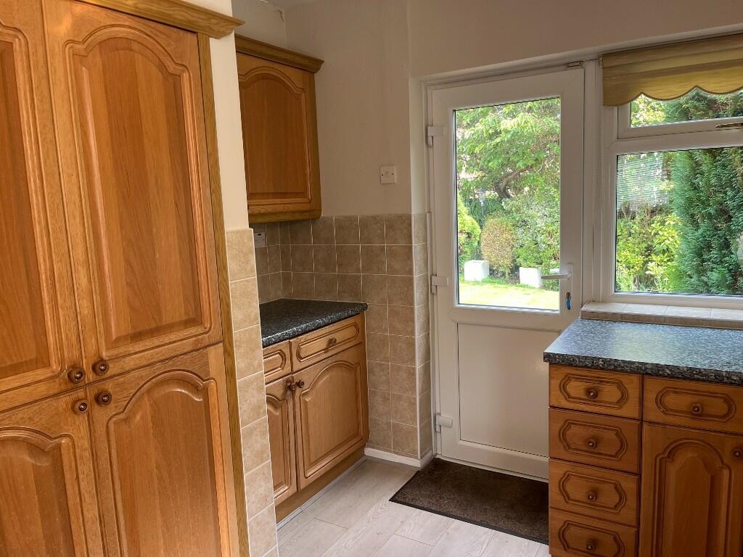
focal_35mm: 26
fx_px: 558
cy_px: 278
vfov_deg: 53.1
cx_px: 372
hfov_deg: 67.3
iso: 80
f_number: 1.6
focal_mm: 5.1
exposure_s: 1/121
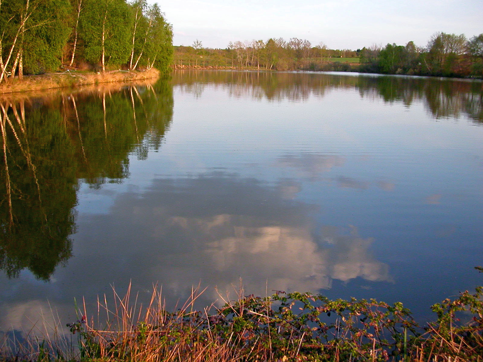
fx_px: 516
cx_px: 242
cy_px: 181
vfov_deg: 38.7
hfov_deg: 50.1
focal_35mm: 37
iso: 100
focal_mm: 5.6
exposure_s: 1/296
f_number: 2.7
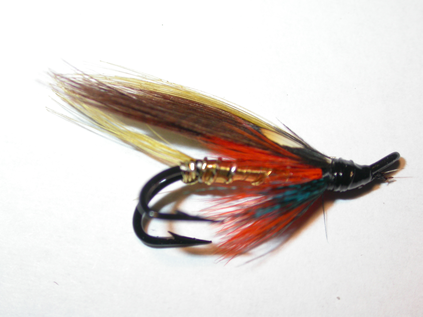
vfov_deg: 14.0
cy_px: 158
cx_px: 212
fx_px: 1295
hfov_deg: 18.5
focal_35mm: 106
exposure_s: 1/146
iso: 100
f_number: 4.1
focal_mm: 22
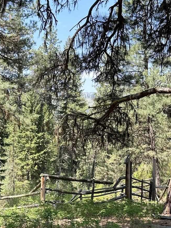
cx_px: 84
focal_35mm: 56
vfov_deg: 34.3
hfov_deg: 26.1
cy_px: 130
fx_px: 369
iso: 80
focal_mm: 6.86
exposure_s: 1/756
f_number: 1.78
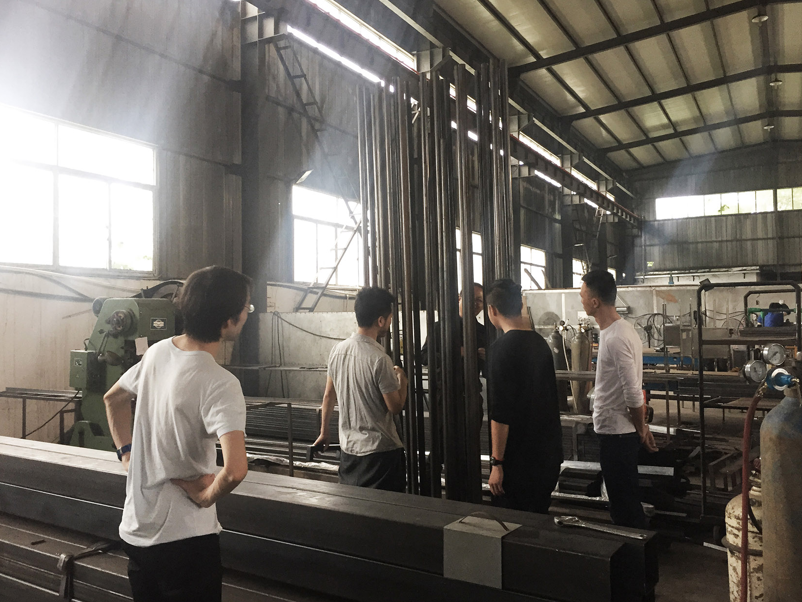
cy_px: 295
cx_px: 410
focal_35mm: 30
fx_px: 695
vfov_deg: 46.8
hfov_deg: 59.9
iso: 100
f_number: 2.2
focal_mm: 4.15
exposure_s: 1/30
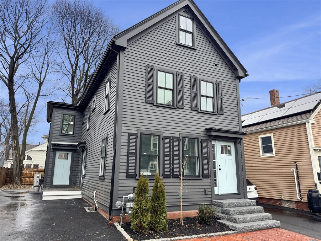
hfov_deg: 71.6
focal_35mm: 24
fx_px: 223
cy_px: 120
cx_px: 160
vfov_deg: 56.8
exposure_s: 1/567
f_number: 1.78
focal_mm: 6.76
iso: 80
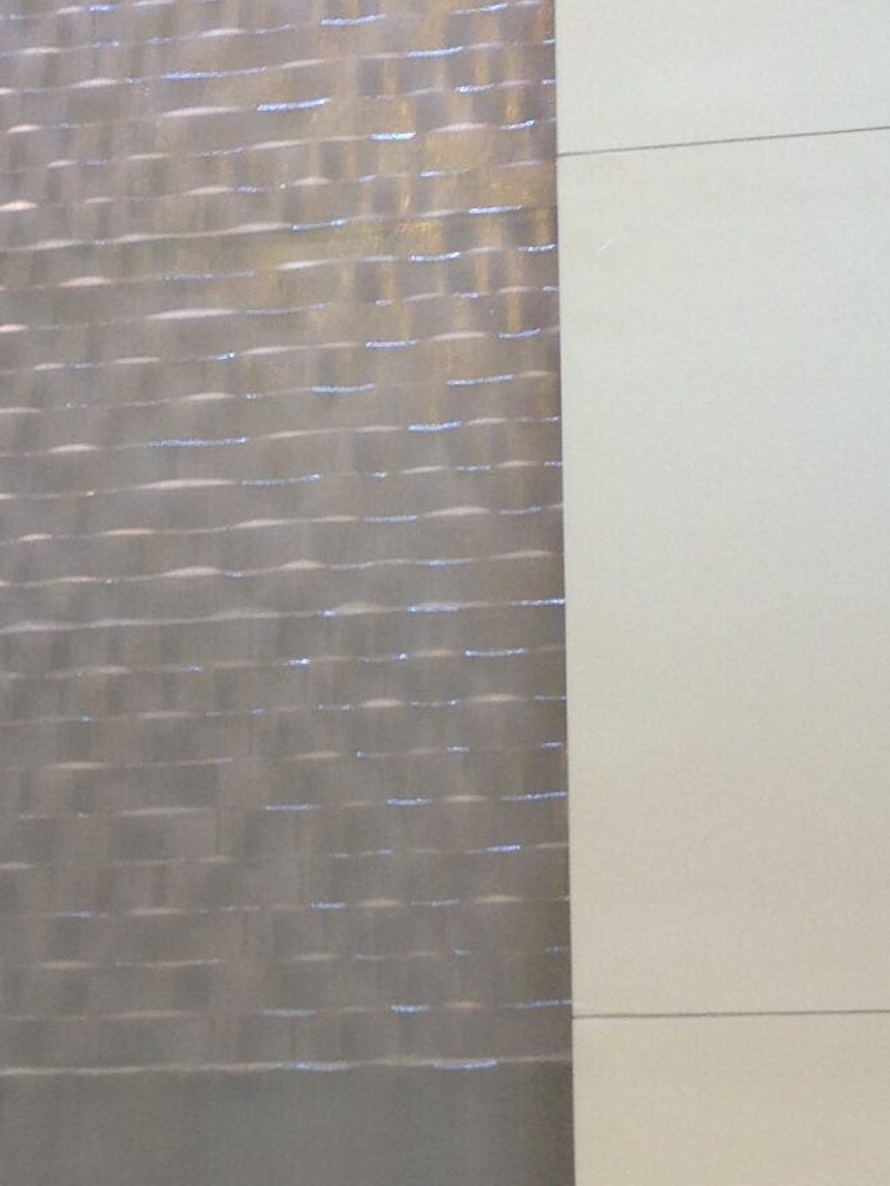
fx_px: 3256
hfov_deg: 15.4
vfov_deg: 20.6
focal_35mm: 95
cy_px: 684
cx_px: 76
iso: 50
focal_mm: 4.12
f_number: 2.4
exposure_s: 1/30
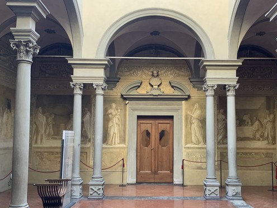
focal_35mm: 35
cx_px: 154
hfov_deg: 52.5
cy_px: 115
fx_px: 280
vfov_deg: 40.7
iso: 100
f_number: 1.8
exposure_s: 1/60
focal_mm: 3
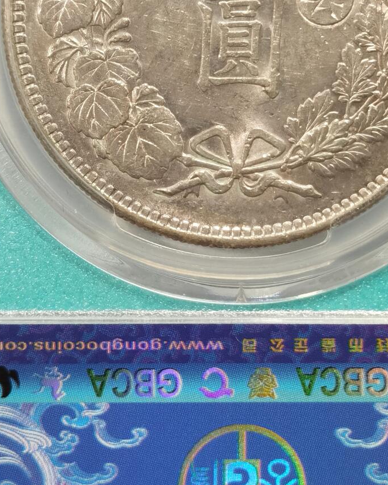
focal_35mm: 111
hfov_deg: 13.9
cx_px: 242
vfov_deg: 17.2
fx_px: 1593
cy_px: 144
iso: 160
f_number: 16
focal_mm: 5.56
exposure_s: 1/100
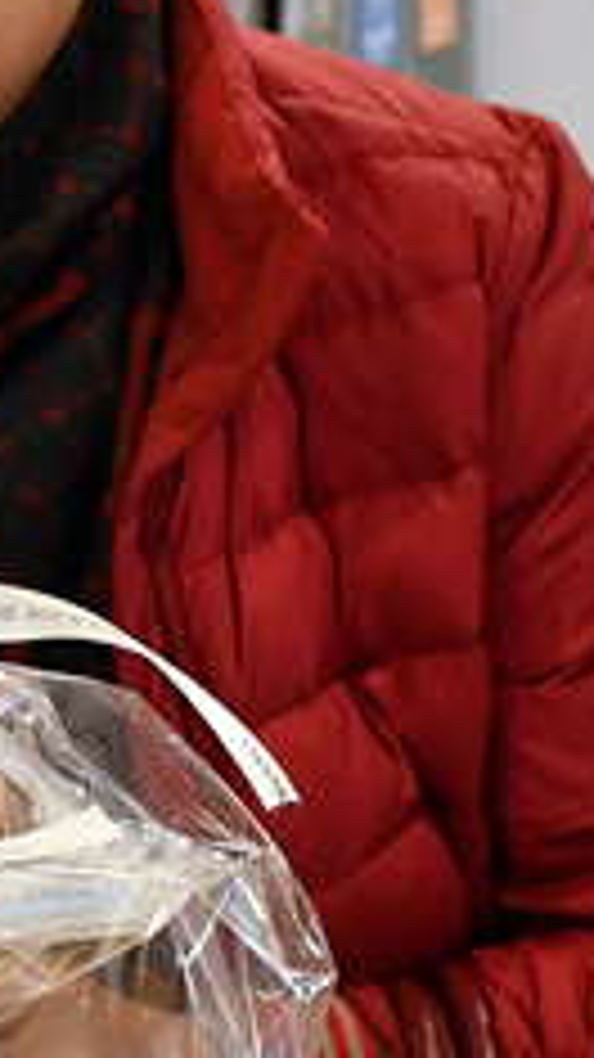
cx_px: -166
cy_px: 502
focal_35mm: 225
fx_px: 6307
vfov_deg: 9.6
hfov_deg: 5.4
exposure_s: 1/60
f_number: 5.6
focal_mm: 28
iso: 640
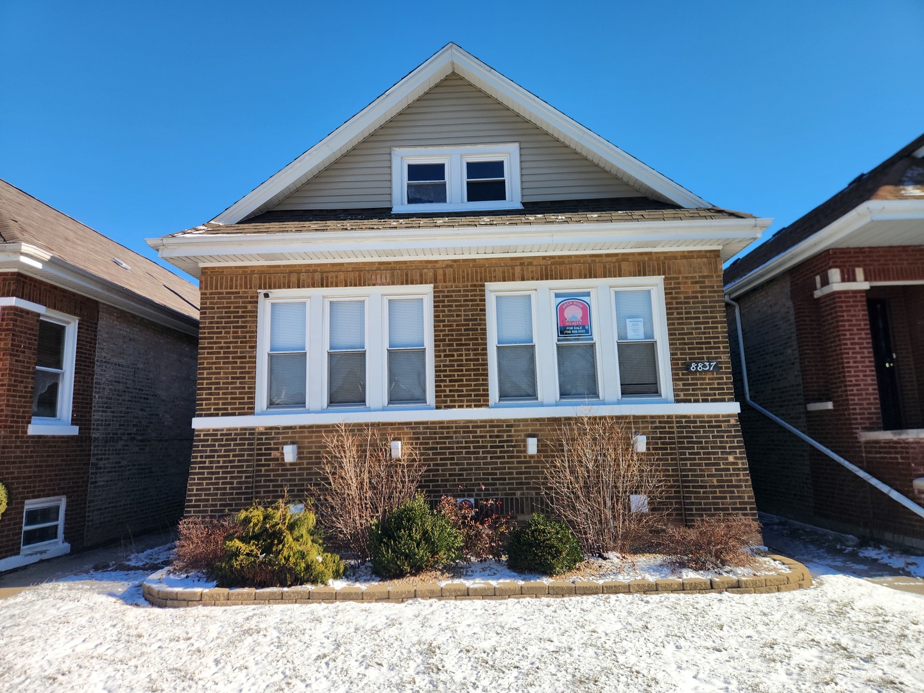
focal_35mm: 23
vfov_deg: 58.9
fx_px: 614
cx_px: 462
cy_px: 346
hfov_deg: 73.9
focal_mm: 5.4
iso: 20
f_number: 1.8
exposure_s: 1/1248
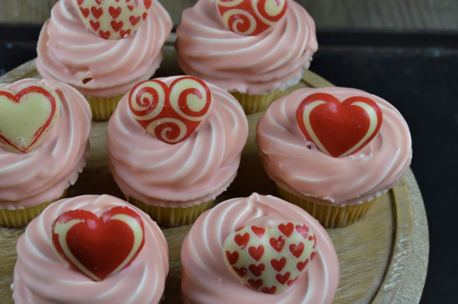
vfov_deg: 22.6
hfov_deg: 33.4
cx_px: 197
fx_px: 763
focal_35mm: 60
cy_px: 170
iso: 100
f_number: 5.6
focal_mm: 32
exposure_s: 1/25
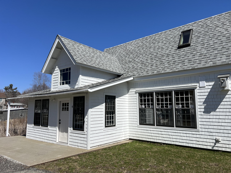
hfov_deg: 67.3
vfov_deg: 53.1
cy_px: 86
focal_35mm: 26
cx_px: 116
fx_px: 174
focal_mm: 5.7
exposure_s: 1/7463
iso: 50
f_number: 1.5
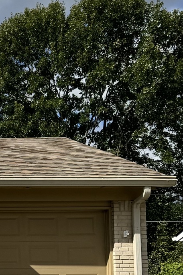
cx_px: -260
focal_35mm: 112
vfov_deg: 18.0
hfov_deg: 10.5
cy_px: 238
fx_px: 855
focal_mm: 6.76
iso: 80
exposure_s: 1/5814
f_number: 1.78
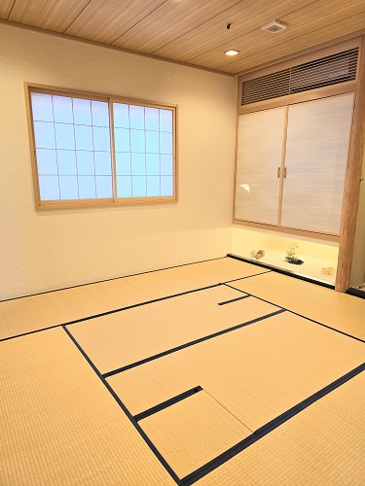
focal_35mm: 23
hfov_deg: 58.9
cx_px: 182
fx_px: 323
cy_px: 243
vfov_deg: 73.9
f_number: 1.7
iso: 125
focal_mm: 6.3
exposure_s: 1/180
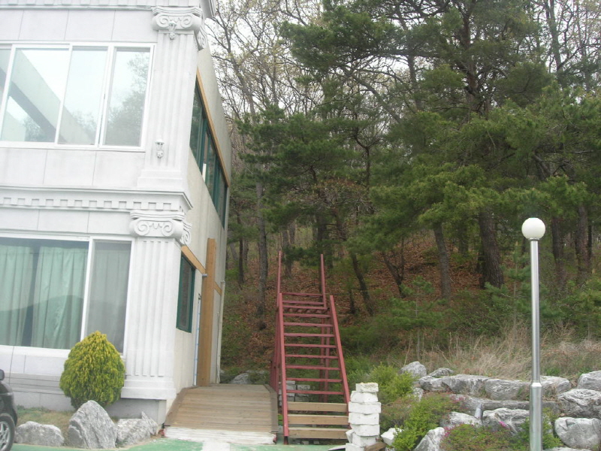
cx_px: 300
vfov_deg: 37.7
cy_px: 226
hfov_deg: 49.0
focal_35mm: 38
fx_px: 660
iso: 64
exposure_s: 1/48.1
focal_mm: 7.8
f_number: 4.8
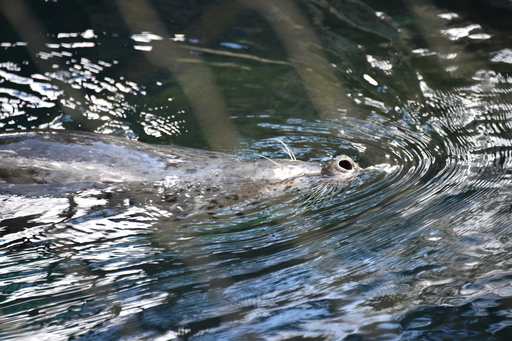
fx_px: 4267
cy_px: 170
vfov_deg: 4.6
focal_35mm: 300
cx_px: 256
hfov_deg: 6.9
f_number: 5.6
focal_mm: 300
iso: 1250
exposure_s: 1/640
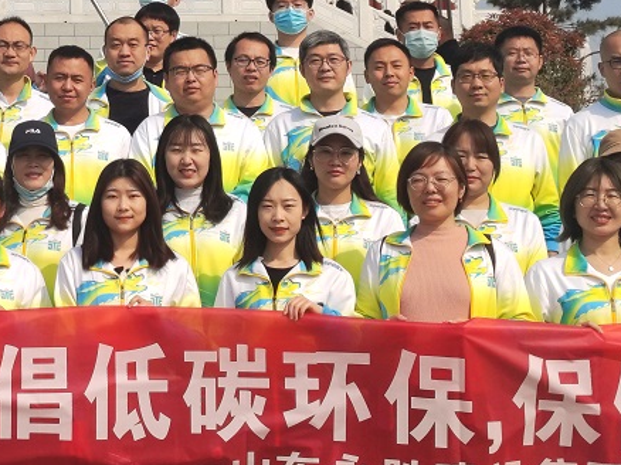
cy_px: -18
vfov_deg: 15.2
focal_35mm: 95
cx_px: 48
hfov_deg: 20.2
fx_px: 1703
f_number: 1.75
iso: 112
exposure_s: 1/2339
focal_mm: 4.77
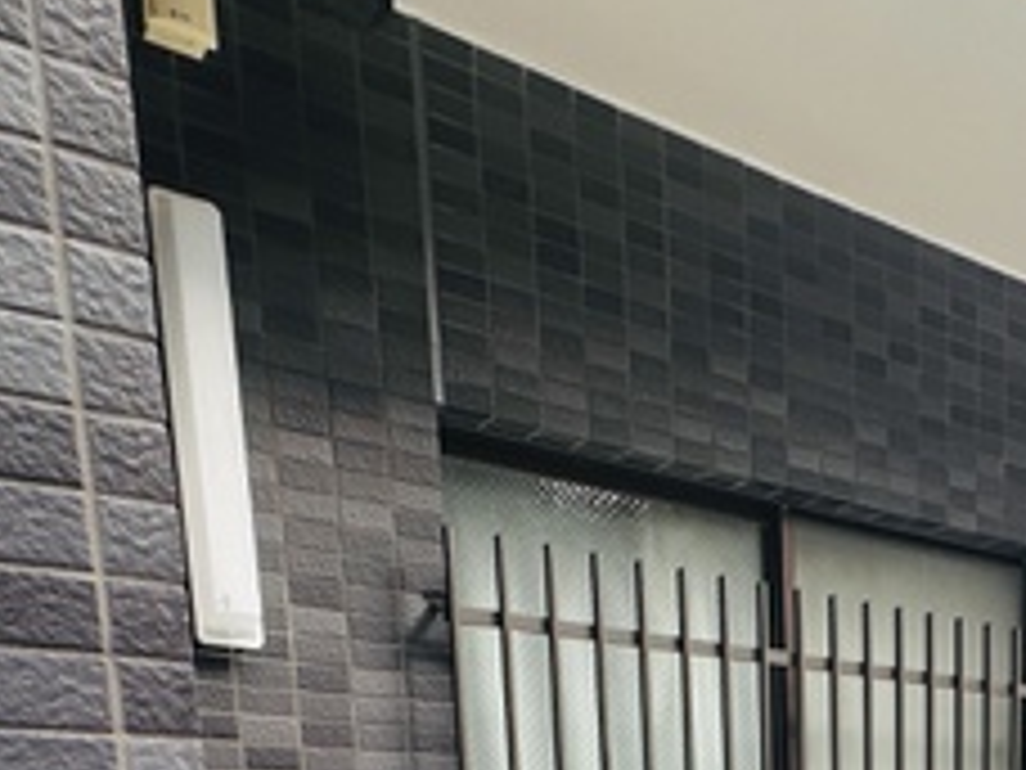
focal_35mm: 43
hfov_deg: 40.3
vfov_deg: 25.8
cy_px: 1128
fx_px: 1274
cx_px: 936
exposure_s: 1/221
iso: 40
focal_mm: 2.22
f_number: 2.2
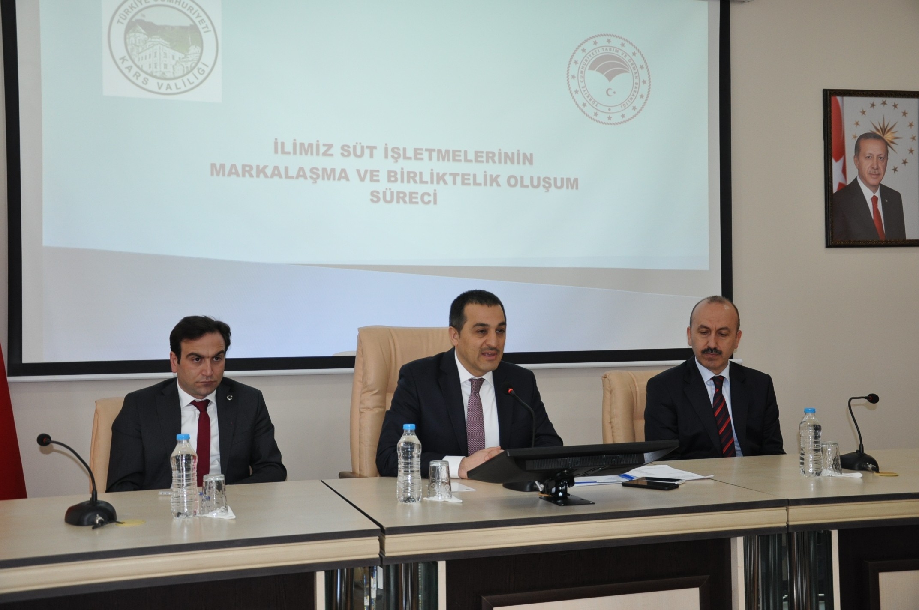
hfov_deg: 46.4
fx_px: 1071
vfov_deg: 31.8
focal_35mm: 42
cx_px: 460
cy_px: 305
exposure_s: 1/100
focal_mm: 28
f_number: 4
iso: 800
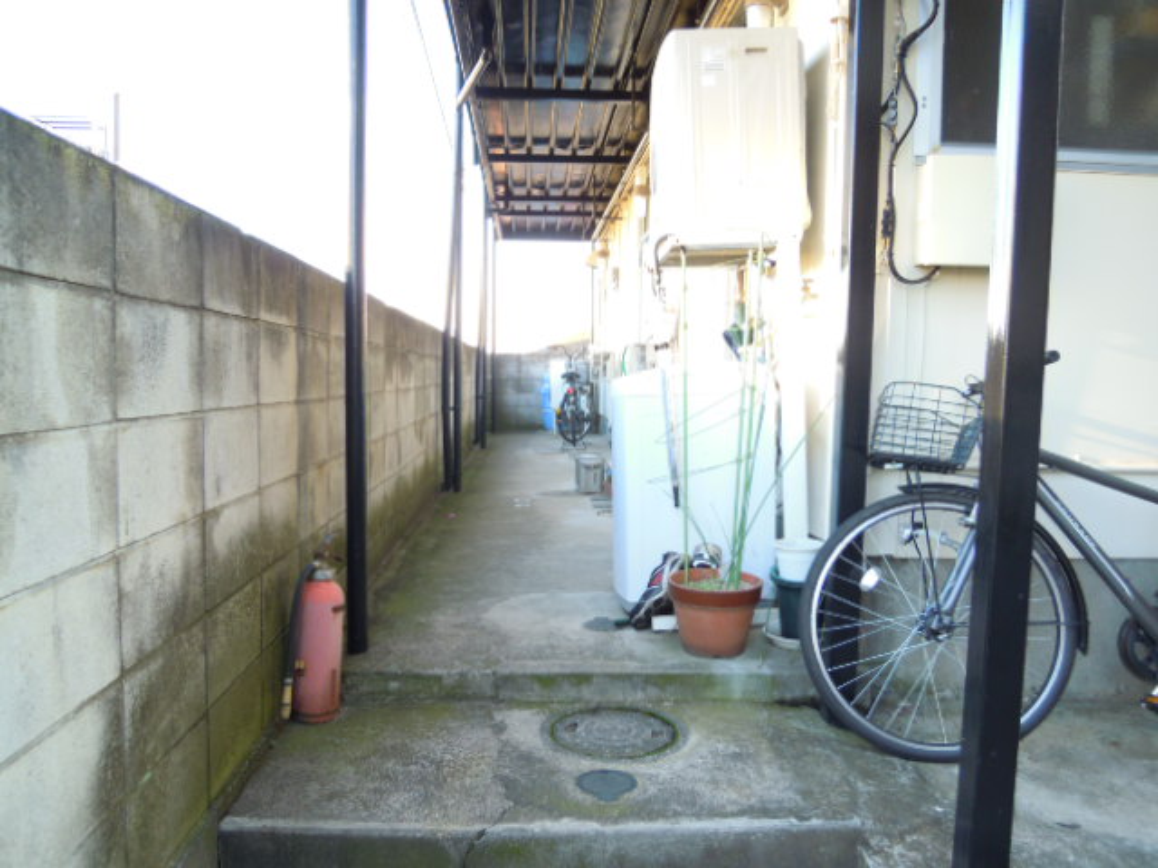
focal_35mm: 28
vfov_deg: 49.7
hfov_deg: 63.4
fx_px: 937
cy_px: 434
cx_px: 579
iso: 100
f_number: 2.7
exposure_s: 1/50
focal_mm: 5
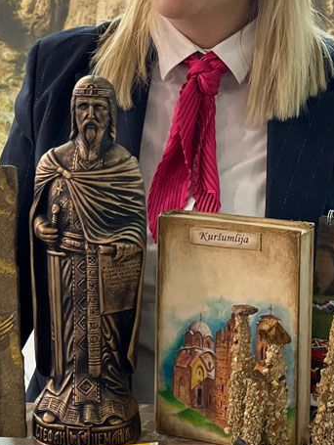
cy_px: 71
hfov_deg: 18.8
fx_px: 1002
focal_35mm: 78
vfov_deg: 24.5
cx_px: 263
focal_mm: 5.1
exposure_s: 1/100
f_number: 1.6
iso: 80
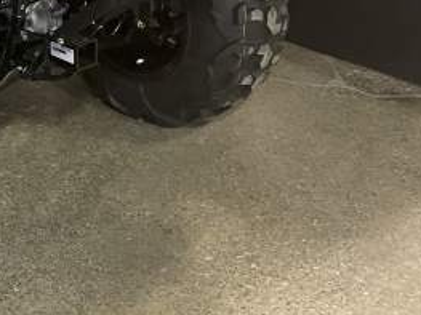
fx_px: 960
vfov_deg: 18.2
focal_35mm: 79
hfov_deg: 22.8
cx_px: -82
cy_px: 5
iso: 400
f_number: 1.6
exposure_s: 1/40
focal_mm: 4.2
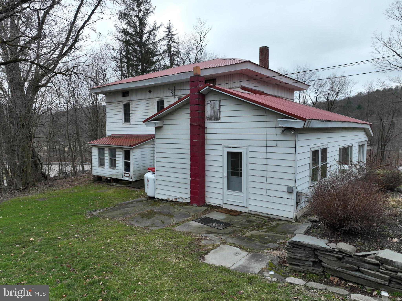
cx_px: 201
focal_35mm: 24
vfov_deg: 56.8
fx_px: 279
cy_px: 150
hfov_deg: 71.6
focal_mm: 12.29
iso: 200
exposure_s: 1/640
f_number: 2.8
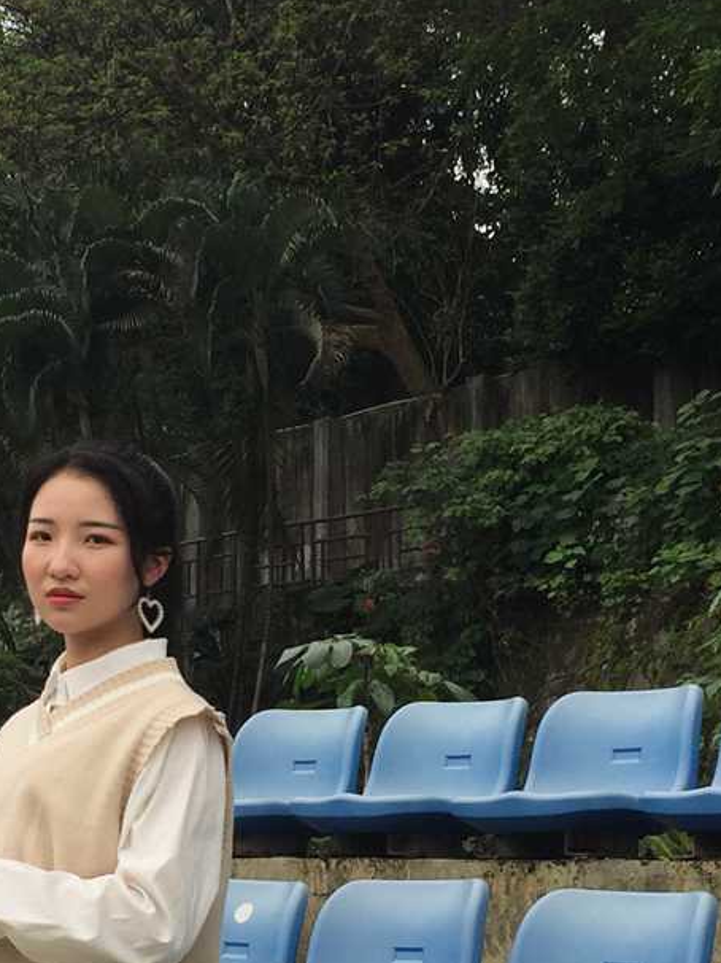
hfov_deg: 17.6
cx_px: 159
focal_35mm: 83
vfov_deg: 23.4
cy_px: 673
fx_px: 2307
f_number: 2.2
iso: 32
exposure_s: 1/1199
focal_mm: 4.15
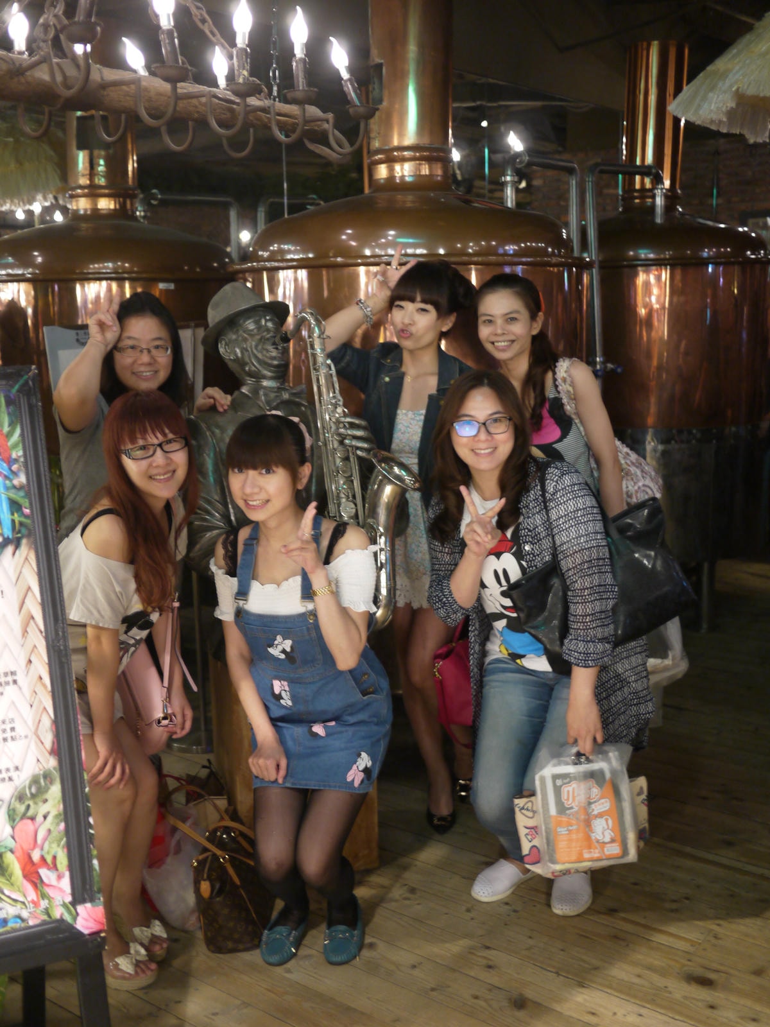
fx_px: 1186
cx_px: 385
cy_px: 514
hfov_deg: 36.0
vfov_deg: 46.8
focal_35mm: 40
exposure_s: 1/15
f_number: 1.7
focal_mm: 20
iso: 400
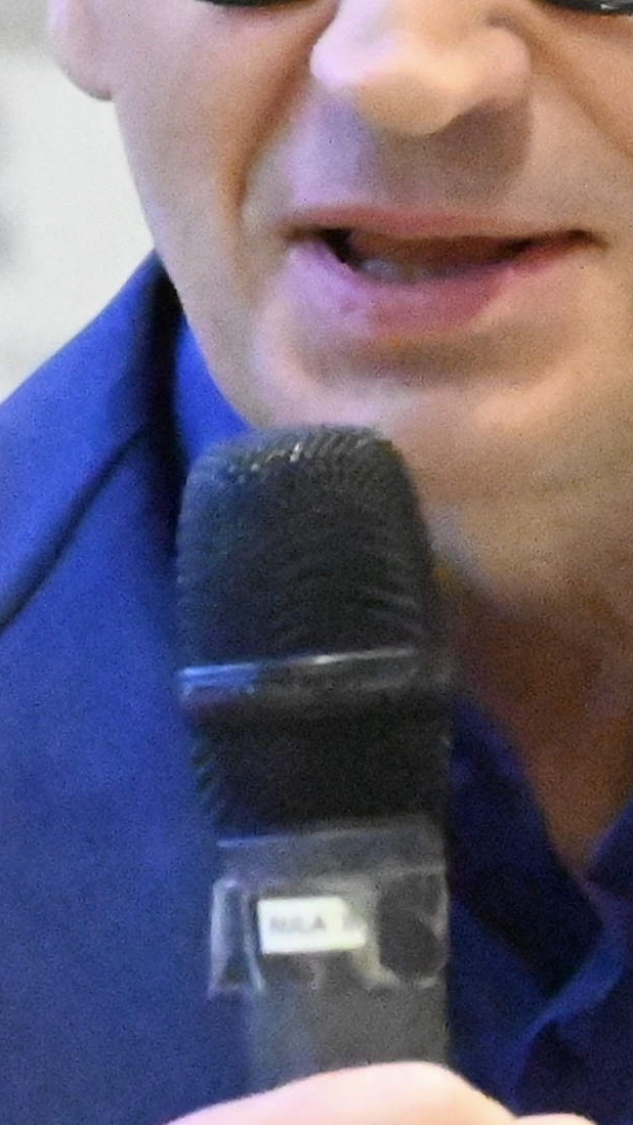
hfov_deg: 1.7
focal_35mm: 701
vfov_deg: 3.1
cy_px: 483
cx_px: 484
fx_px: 20923
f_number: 5
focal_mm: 115
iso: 32000
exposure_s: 1/200
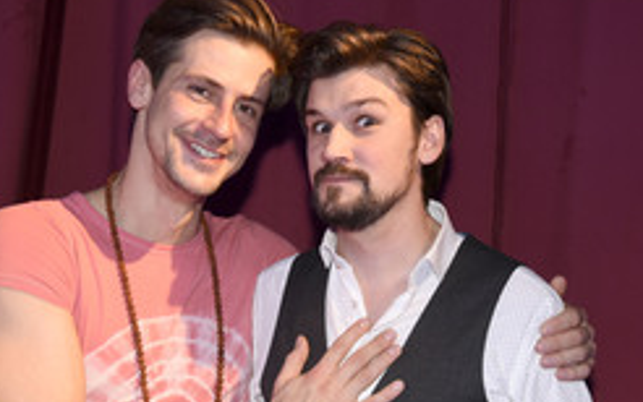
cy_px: 311
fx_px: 1438
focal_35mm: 82
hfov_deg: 25.2
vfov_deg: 15.8
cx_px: 278
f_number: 6.3
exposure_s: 1/60
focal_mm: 44
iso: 1250
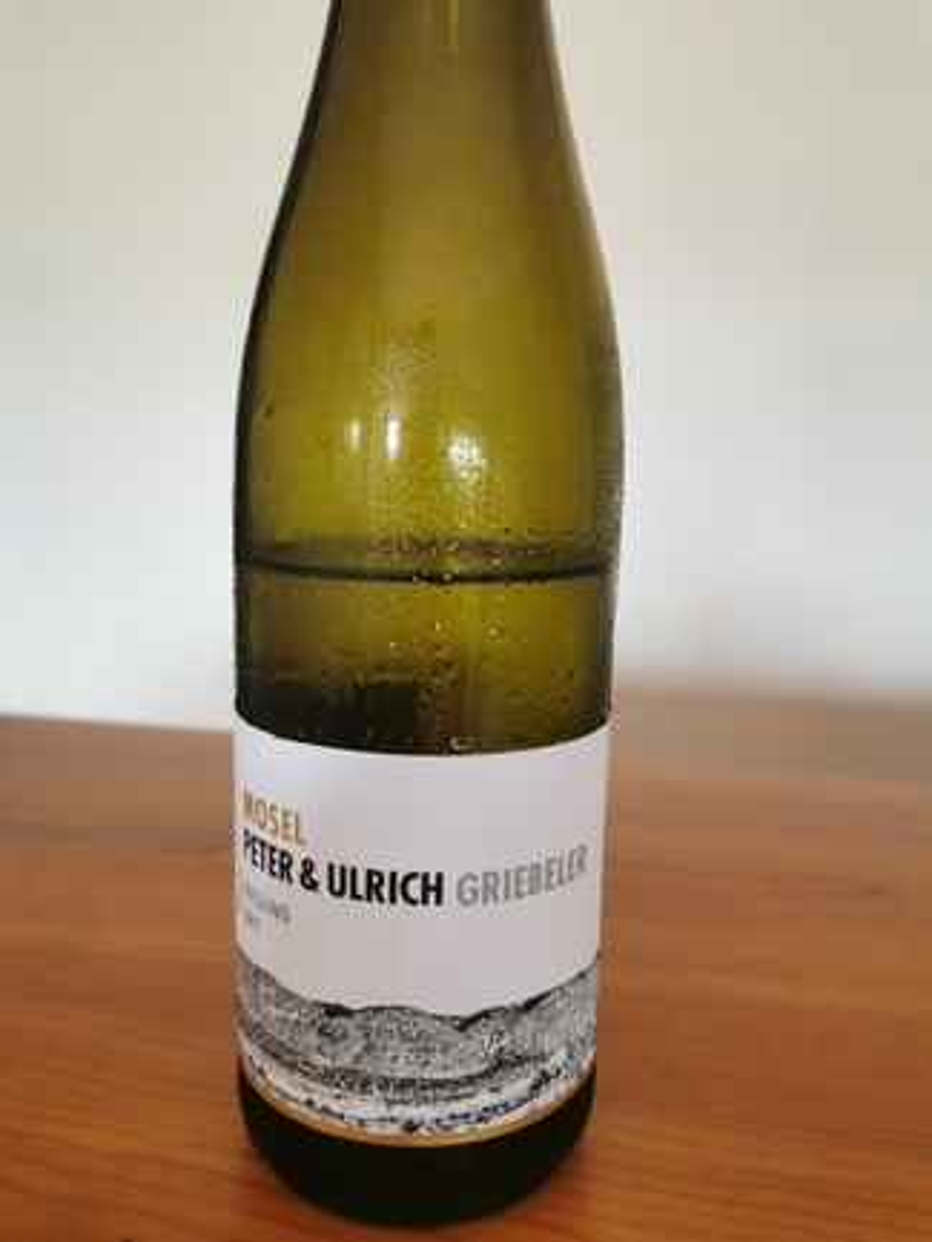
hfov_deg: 51.4
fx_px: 969
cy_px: 621
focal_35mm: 27
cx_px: 466
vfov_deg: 65.3
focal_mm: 5.58
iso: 320
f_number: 1.8
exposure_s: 1/50
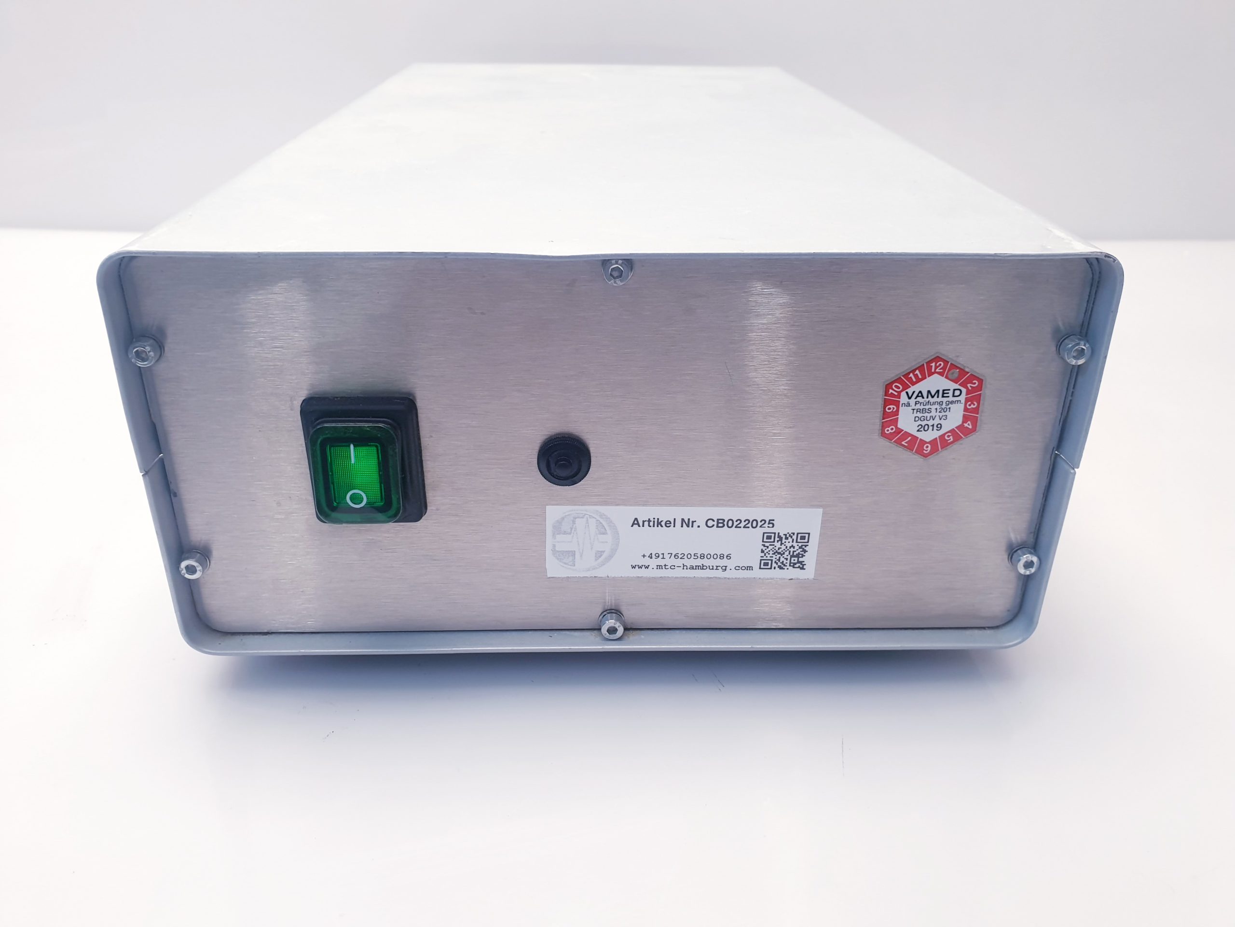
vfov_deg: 53.1
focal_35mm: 26
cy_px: 464
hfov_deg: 67.3
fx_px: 928
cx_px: 618
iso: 80
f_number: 2.4
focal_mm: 4.3
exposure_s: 1/50
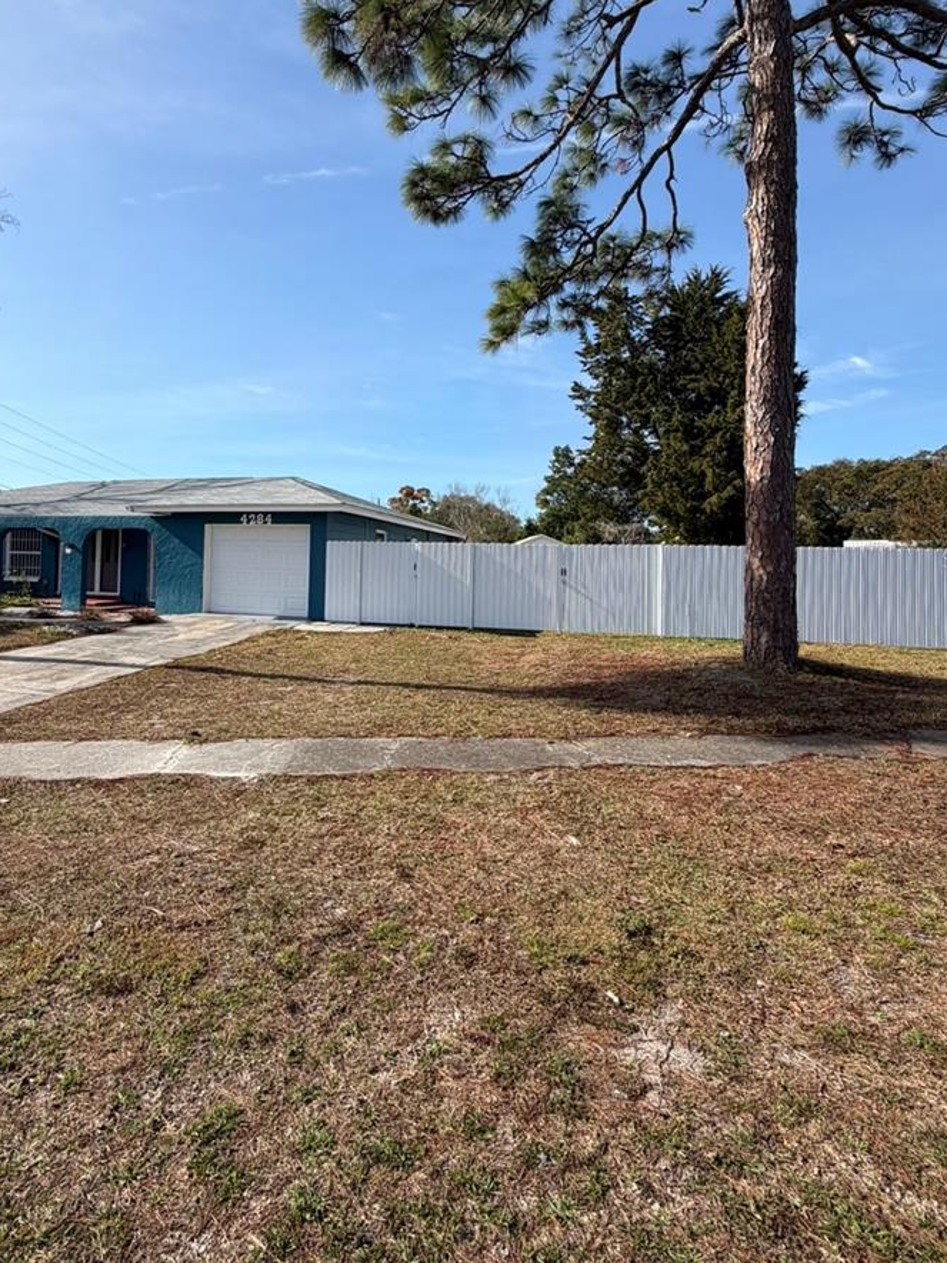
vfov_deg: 84.3
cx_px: 400
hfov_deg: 68.3
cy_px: 559
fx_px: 693
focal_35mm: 19
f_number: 2.2
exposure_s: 1/770
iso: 25
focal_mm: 2.22
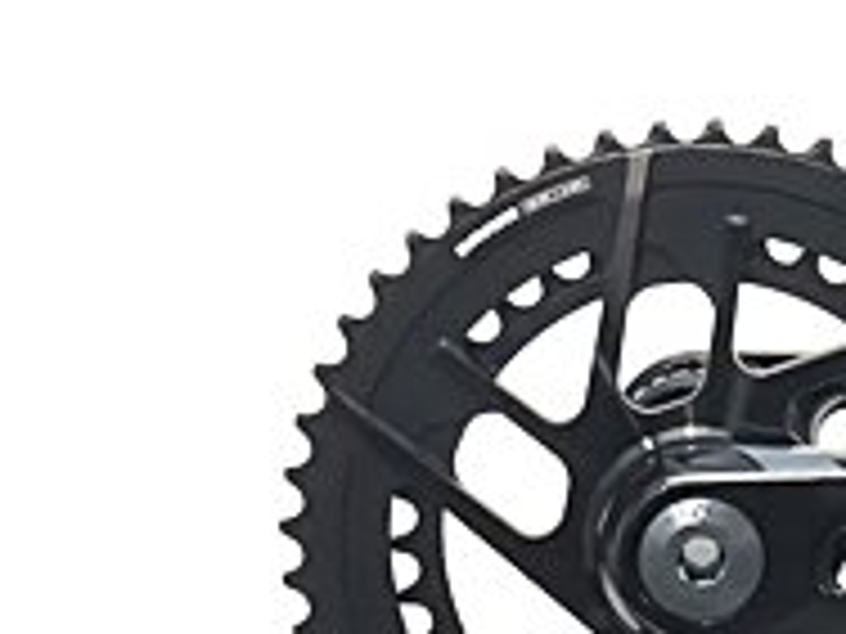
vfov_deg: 6.6
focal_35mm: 221
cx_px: 918
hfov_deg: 8.9
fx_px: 5401
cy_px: 1120
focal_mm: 6
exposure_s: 1/33
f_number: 2.4
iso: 125
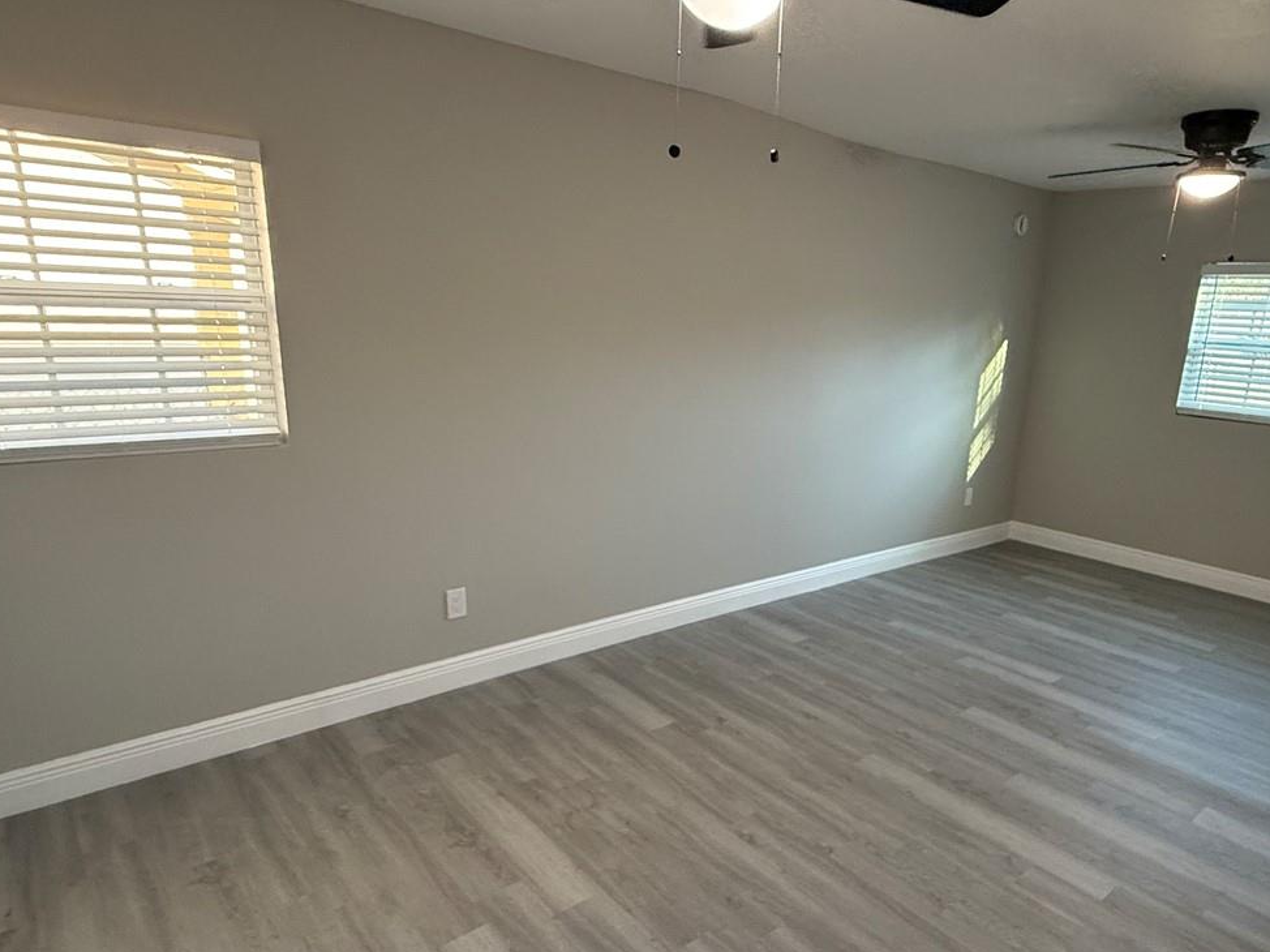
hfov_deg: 73.4
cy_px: 529
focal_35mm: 23
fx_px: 844
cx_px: 739
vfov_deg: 58.7
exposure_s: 1/120
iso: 400
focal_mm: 2.22
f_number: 2.2
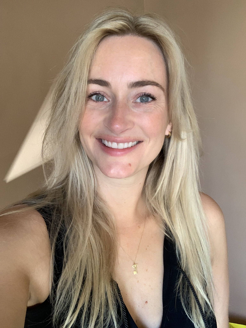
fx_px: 303
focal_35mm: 32
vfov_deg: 56.8
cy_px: 164
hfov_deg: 44.2
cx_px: 123
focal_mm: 2.87
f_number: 2.2
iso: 125
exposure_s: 1/60
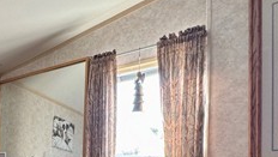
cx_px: -4
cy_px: 182
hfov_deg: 41.6
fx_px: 310
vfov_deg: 25.8
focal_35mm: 42
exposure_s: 1/120
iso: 250
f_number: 2.2
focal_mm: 2.22
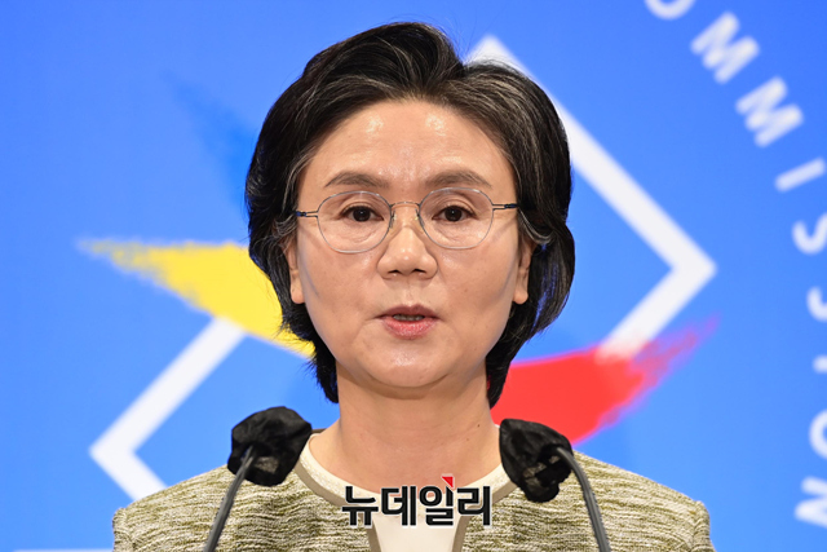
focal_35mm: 400
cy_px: 276
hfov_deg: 5.2
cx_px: 414
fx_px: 9190
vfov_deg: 3.4
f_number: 5.6
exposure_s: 1/250
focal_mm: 400
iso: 2000
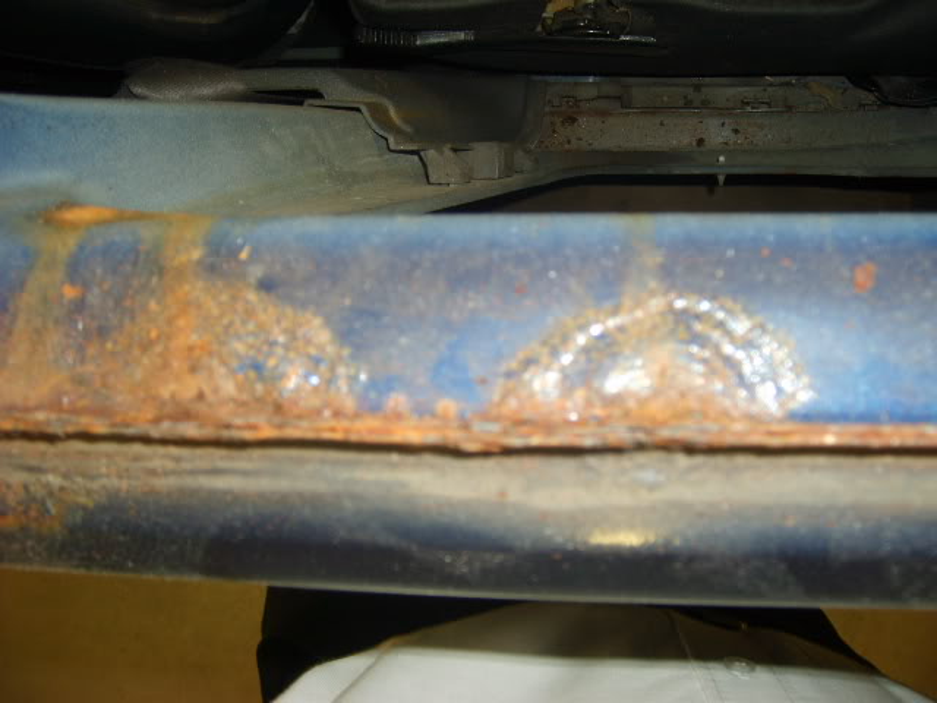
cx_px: 468
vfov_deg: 40.7
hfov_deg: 52.6
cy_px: 352
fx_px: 947
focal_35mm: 35
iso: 100
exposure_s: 1/45
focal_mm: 5.8
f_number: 2.8
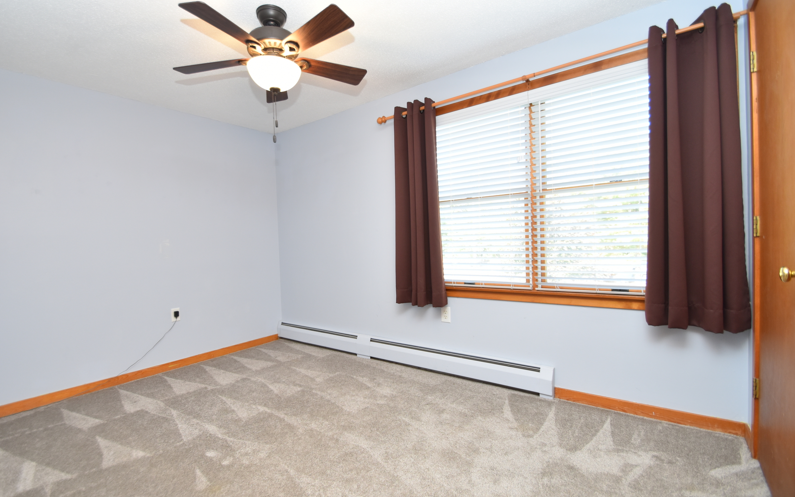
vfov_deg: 71.3
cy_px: 256
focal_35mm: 16
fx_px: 347
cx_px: 380
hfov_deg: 97.7
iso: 400
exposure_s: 1/60
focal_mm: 10
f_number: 4
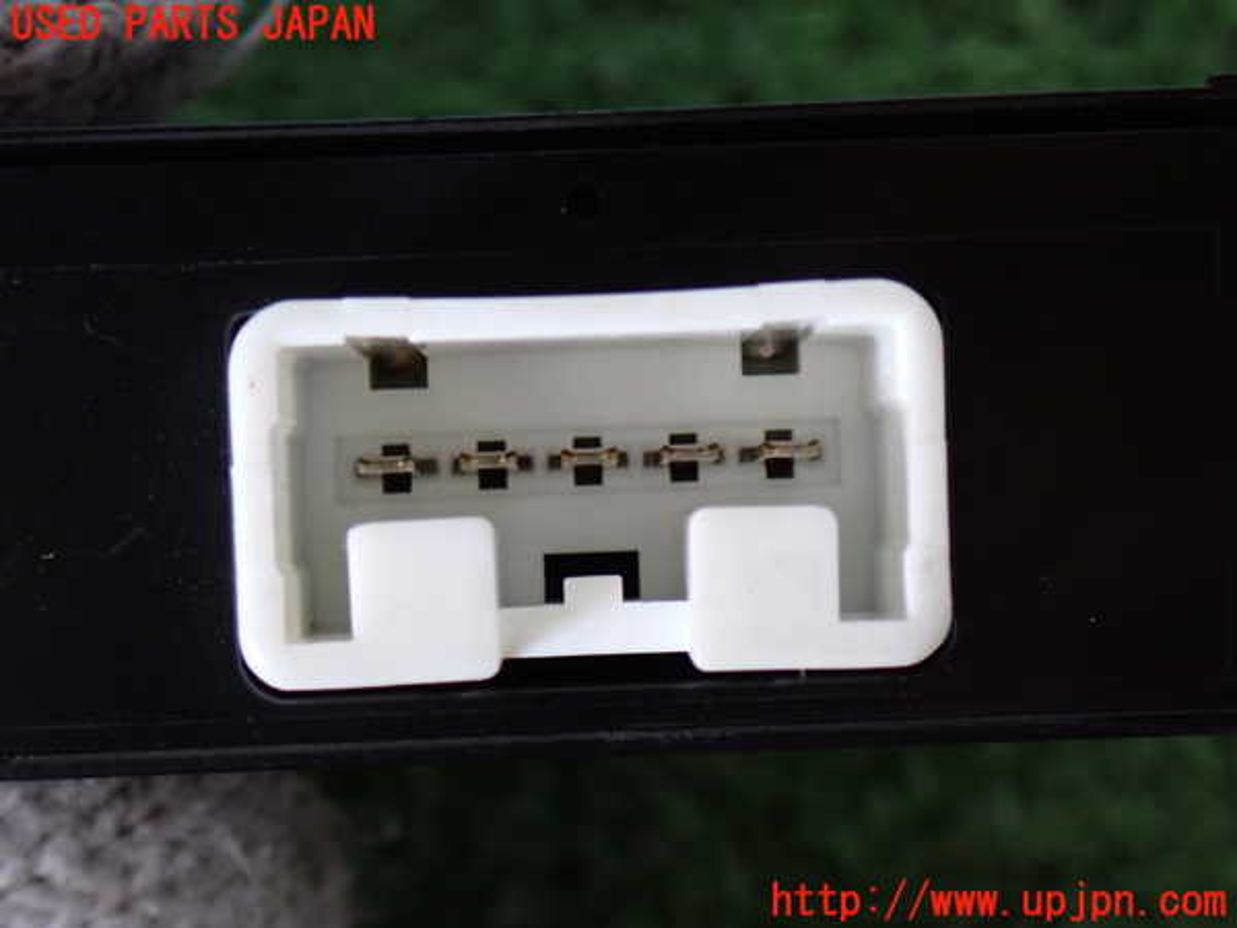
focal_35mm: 94
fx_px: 3359
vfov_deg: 15.7
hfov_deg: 20.9
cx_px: 618
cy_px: 464
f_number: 4.7
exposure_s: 1/80
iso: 800
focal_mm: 16.79
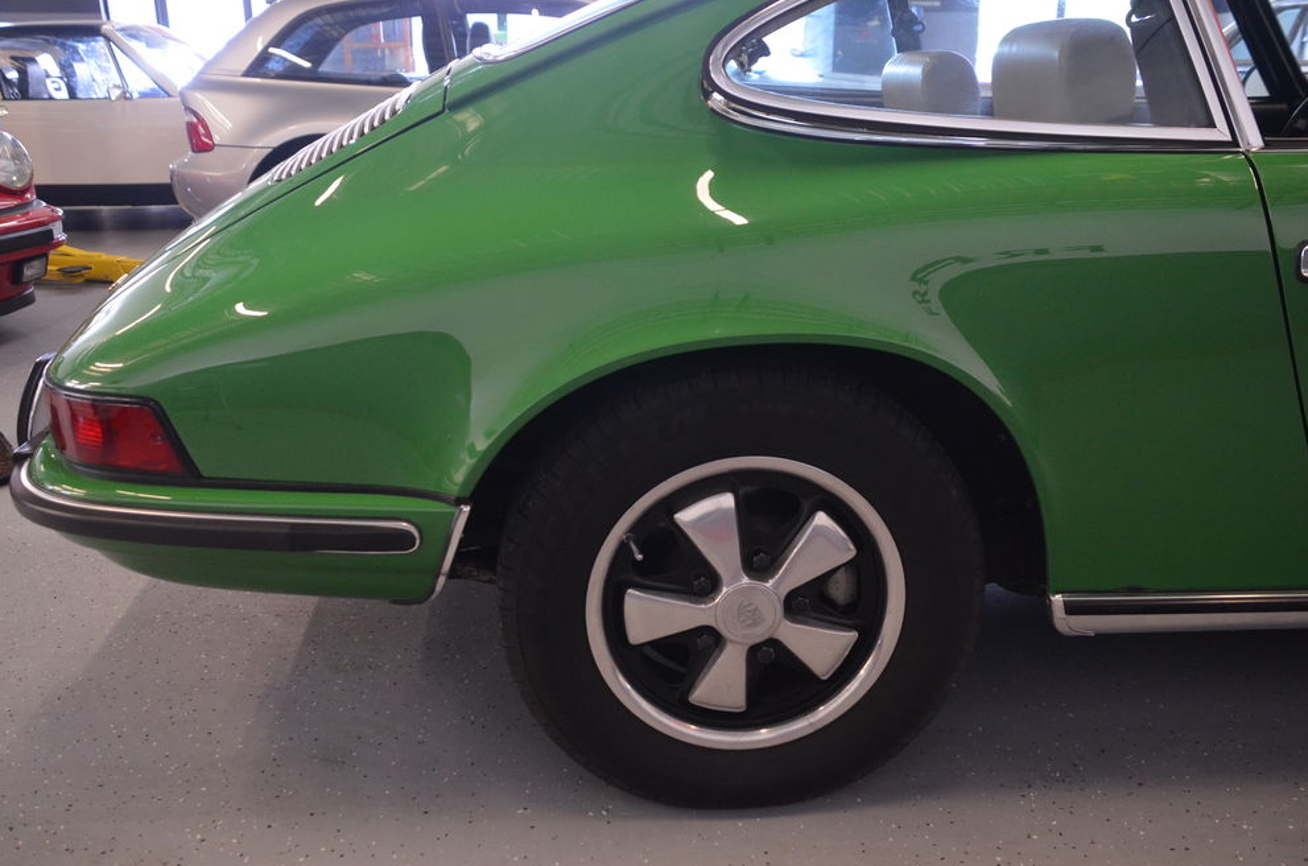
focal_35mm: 31
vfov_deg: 42.1
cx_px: 644
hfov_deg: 60.4
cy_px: 442
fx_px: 1124
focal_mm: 20
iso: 1800
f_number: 3.5
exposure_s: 1/30
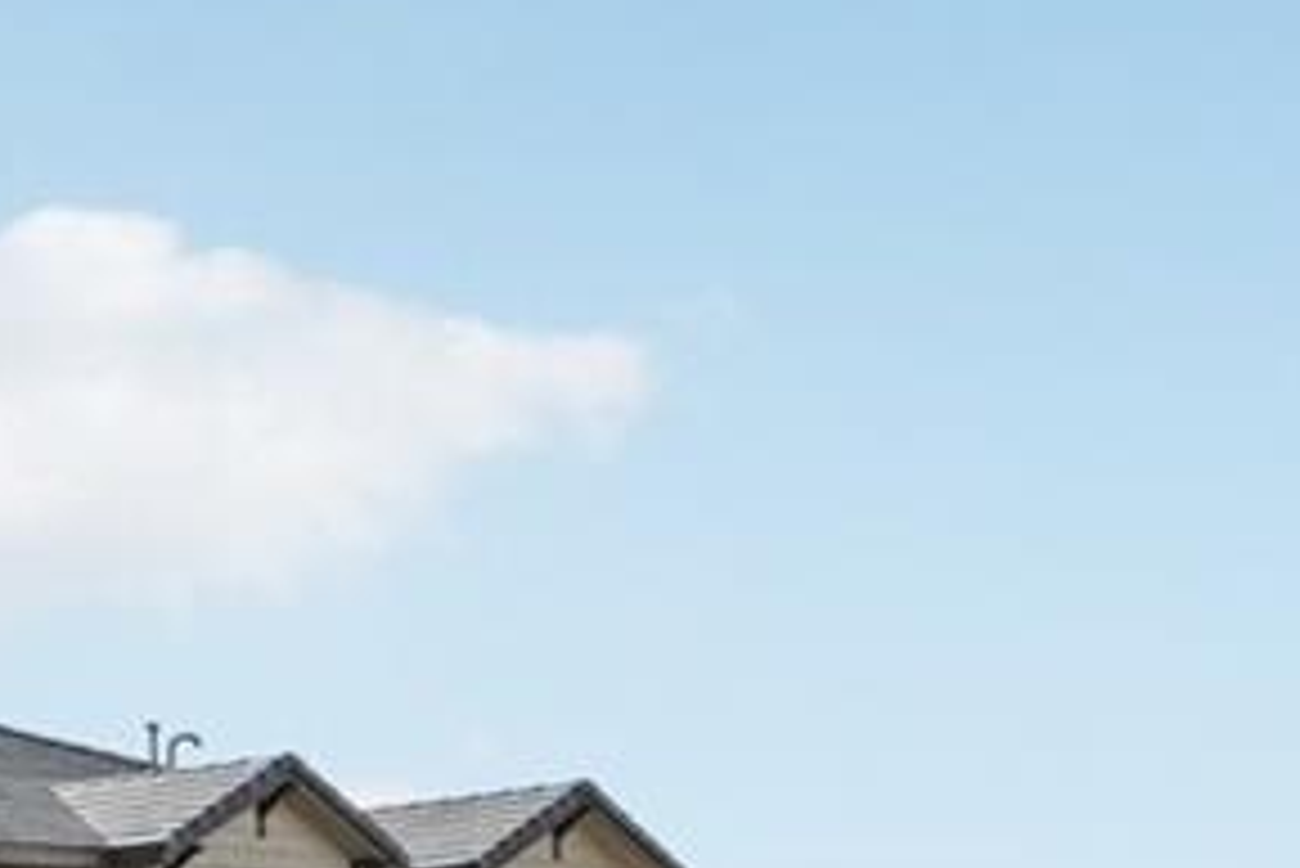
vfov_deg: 15.7
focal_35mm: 83
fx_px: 2999
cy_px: 1133
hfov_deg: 14.5
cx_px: -1894
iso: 64
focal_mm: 15
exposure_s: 1/80
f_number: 11
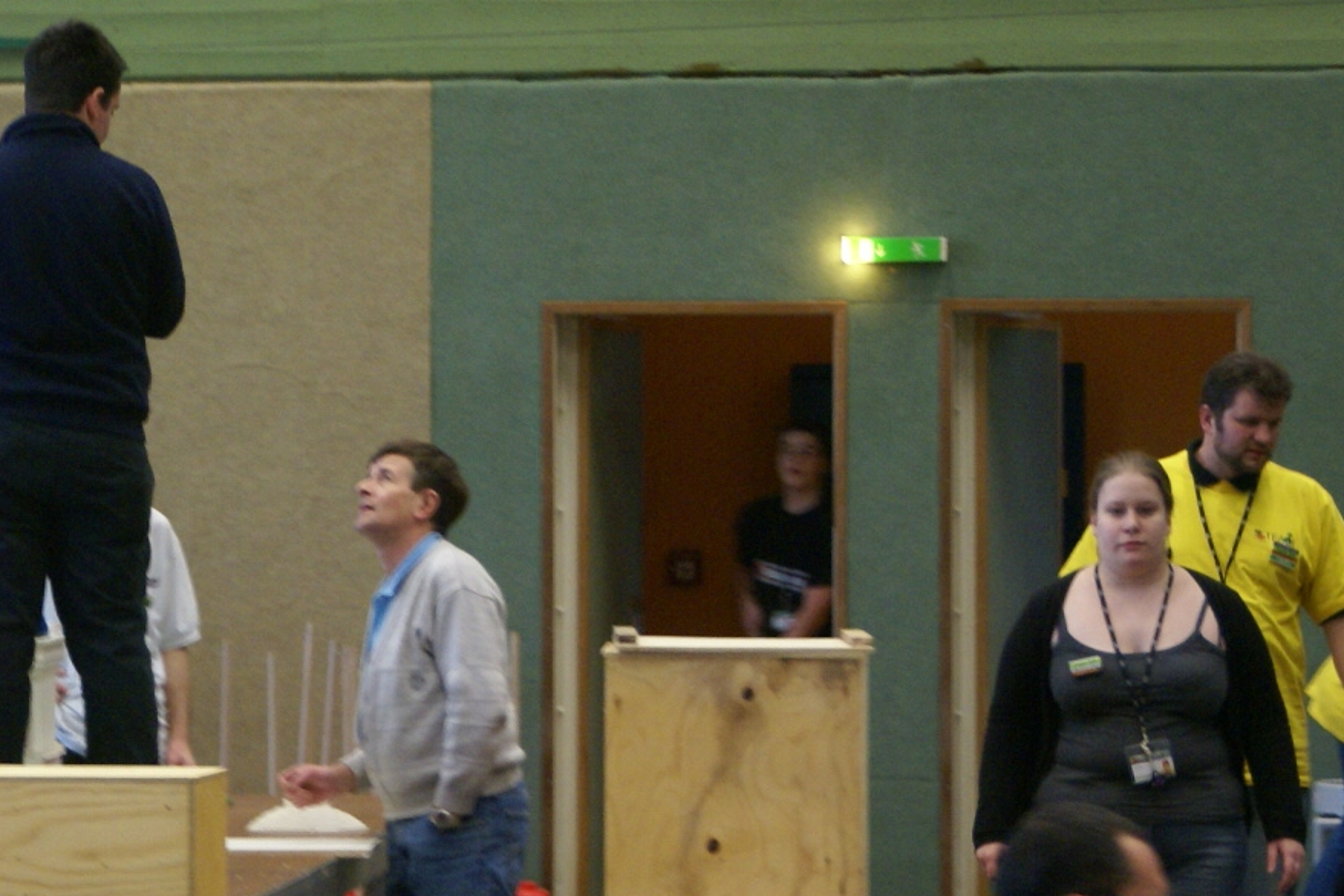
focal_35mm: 164
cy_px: 331
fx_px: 6121
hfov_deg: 12.4
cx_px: 29
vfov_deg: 8.4
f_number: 4.5
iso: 400
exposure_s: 1/20
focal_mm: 50
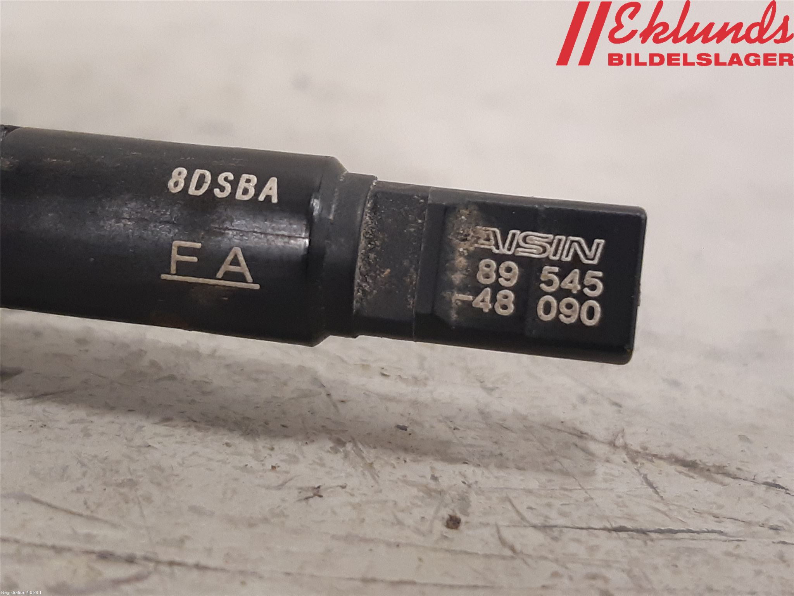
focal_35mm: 26
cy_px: 298
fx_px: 596
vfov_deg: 53.1
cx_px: 397
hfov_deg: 67.3
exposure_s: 1/33
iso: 250
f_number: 1.7
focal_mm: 3.93
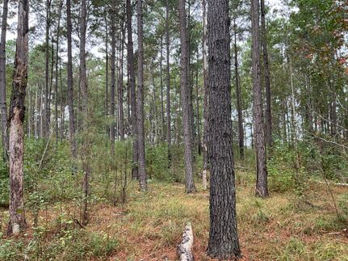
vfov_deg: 48.2
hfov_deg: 61.7
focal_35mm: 29
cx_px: 174
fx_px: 291
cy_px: 130
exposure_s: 1/177
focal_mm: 3
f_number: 1.8
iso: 25
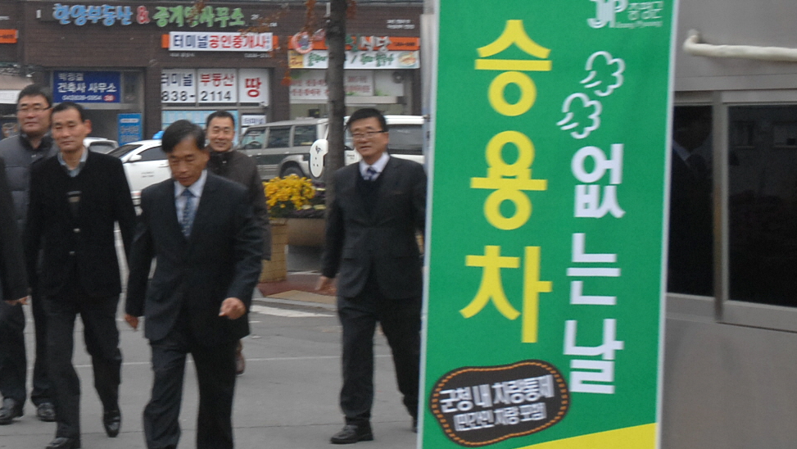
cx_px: -63
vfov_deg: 11.3
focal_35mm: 107
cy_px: 66
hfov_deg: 19.2
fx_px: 2265
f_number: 5.6
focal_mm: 31
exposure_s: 1/125
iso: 400
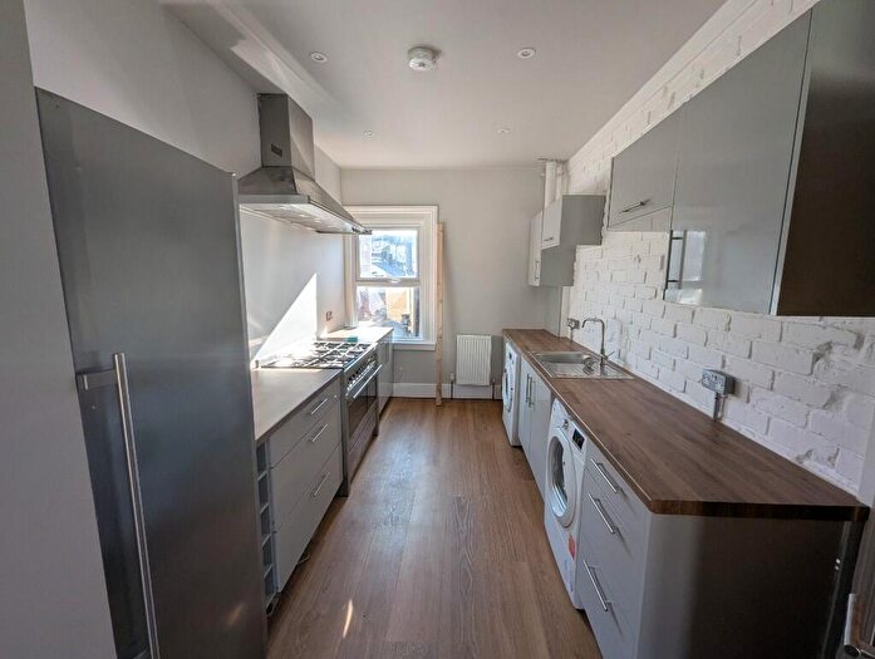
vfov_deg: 90.1
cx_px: 438
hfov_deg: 106.1
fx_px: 329
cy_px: 330
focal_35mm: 13
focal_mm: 1.95
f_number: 2.2
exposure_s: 1/161
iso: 45
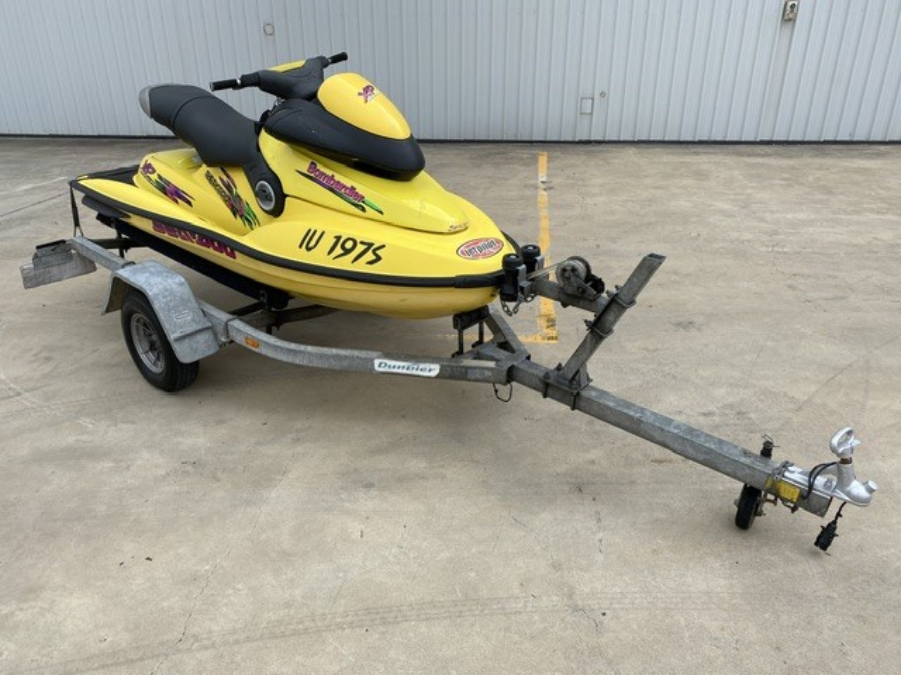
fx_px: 677
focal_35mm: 26
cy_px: 338
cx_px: 450
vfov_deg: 53.1
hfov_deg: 67.3
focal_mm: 4.25
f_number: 1.8
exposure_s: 1/1484
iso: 32
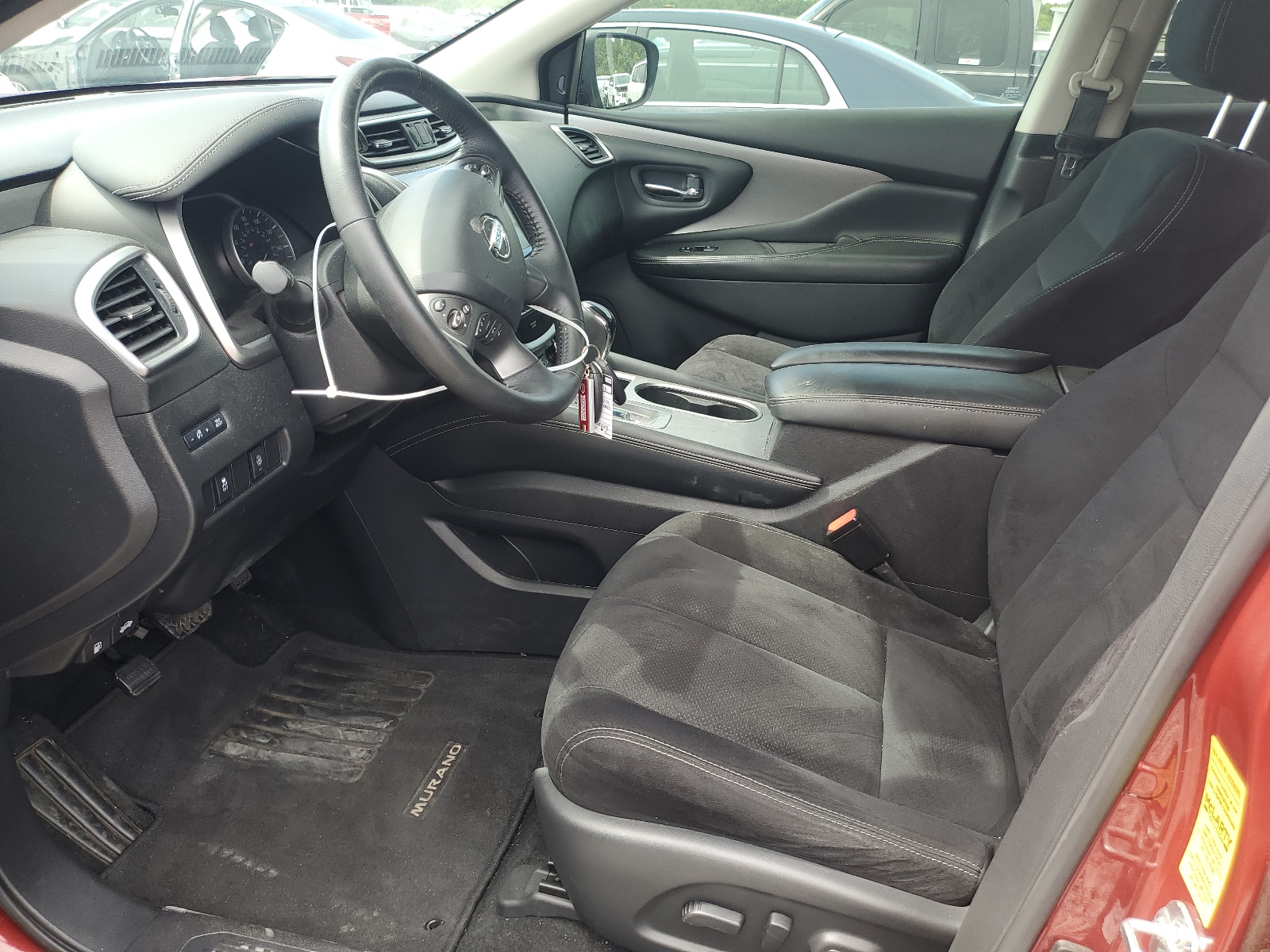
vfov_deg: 53.1
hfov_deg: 67.3
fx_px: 954
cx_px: 635
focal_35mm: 26
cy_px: 476
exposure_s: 1/233
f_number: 1.5
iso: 50
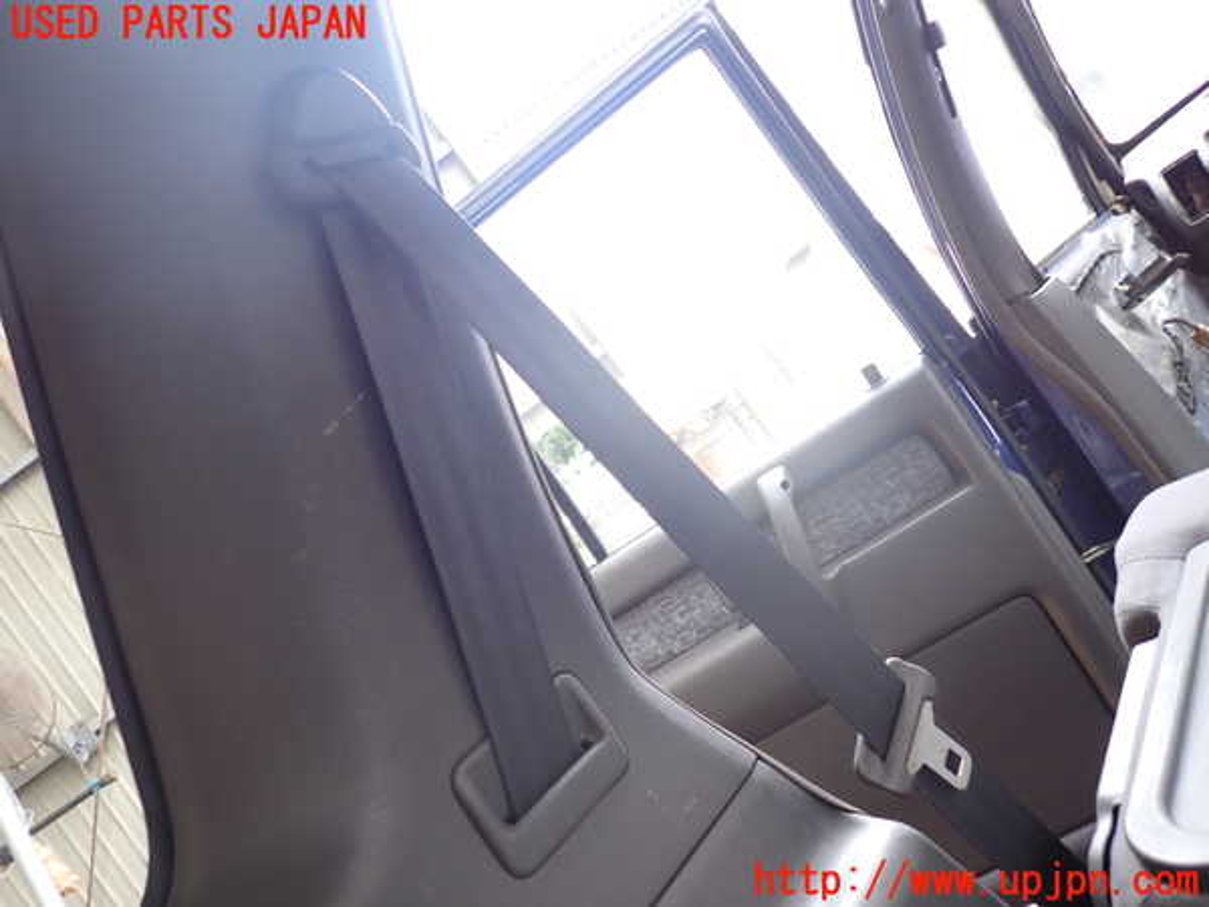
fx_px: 873
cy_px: 454
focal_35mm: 25
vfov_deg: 54.9
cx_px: 604
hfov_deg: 69.4
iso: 160
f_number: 2
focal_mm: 4.5
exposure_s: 1/60
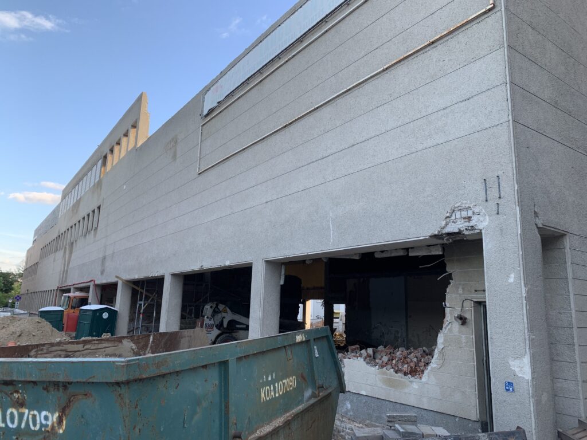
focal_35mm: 26
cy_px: 220
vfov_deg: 53.1
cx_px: 294
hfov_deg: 67.3
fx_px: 441
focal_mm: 4.25
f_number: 1.8
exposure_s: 1/177
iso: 25
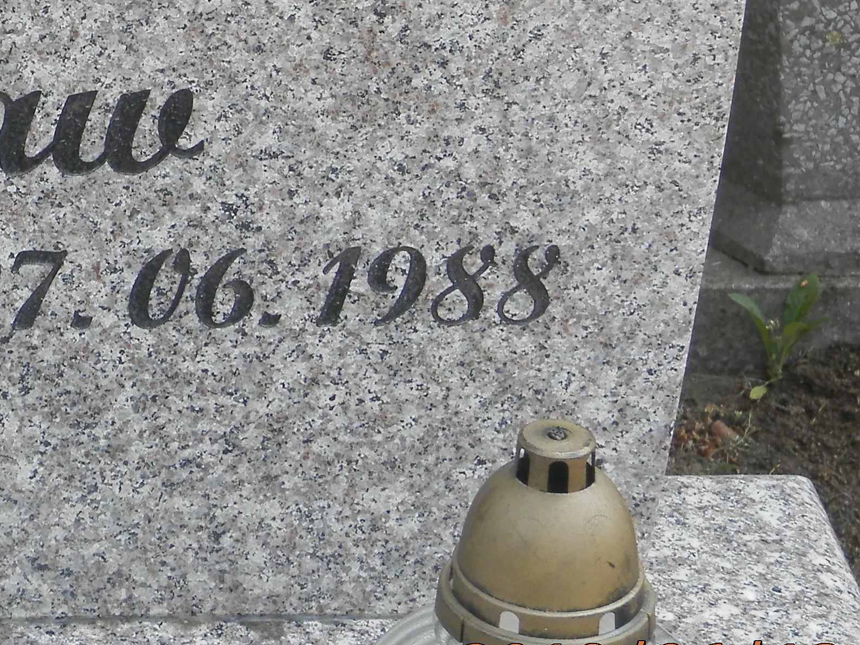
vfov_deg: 9.2
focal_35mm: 159
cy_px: -63
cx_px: -249
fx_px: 3950
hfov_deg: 12.1
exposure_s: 1/250
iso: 80
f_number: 3.8
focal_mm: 9.9
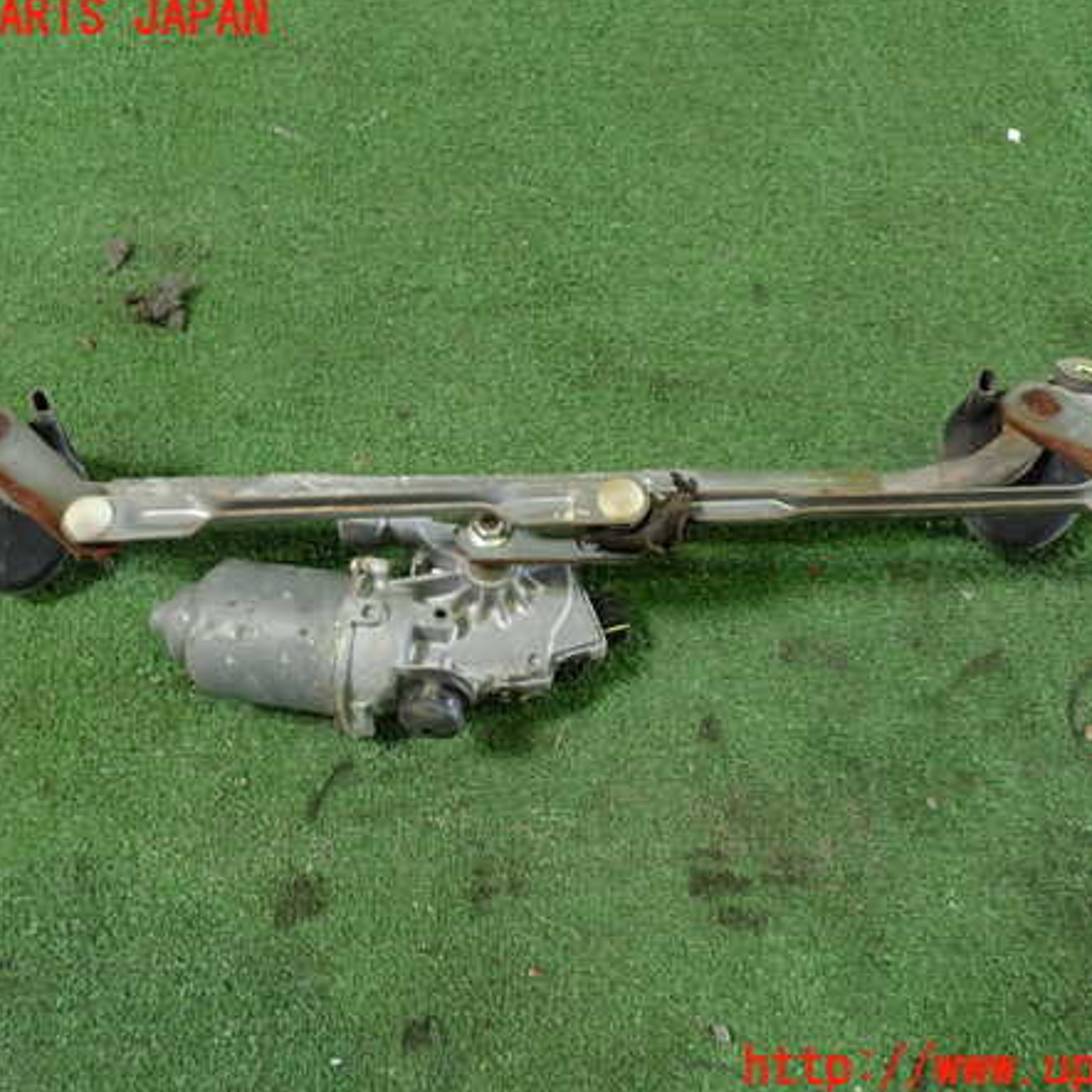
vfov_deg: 46.0
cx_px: 561
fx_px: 1285
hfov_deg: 46.0
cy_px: 544
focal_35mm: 36
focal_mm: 5.4
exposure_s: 1/30
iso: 400
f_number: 2.3
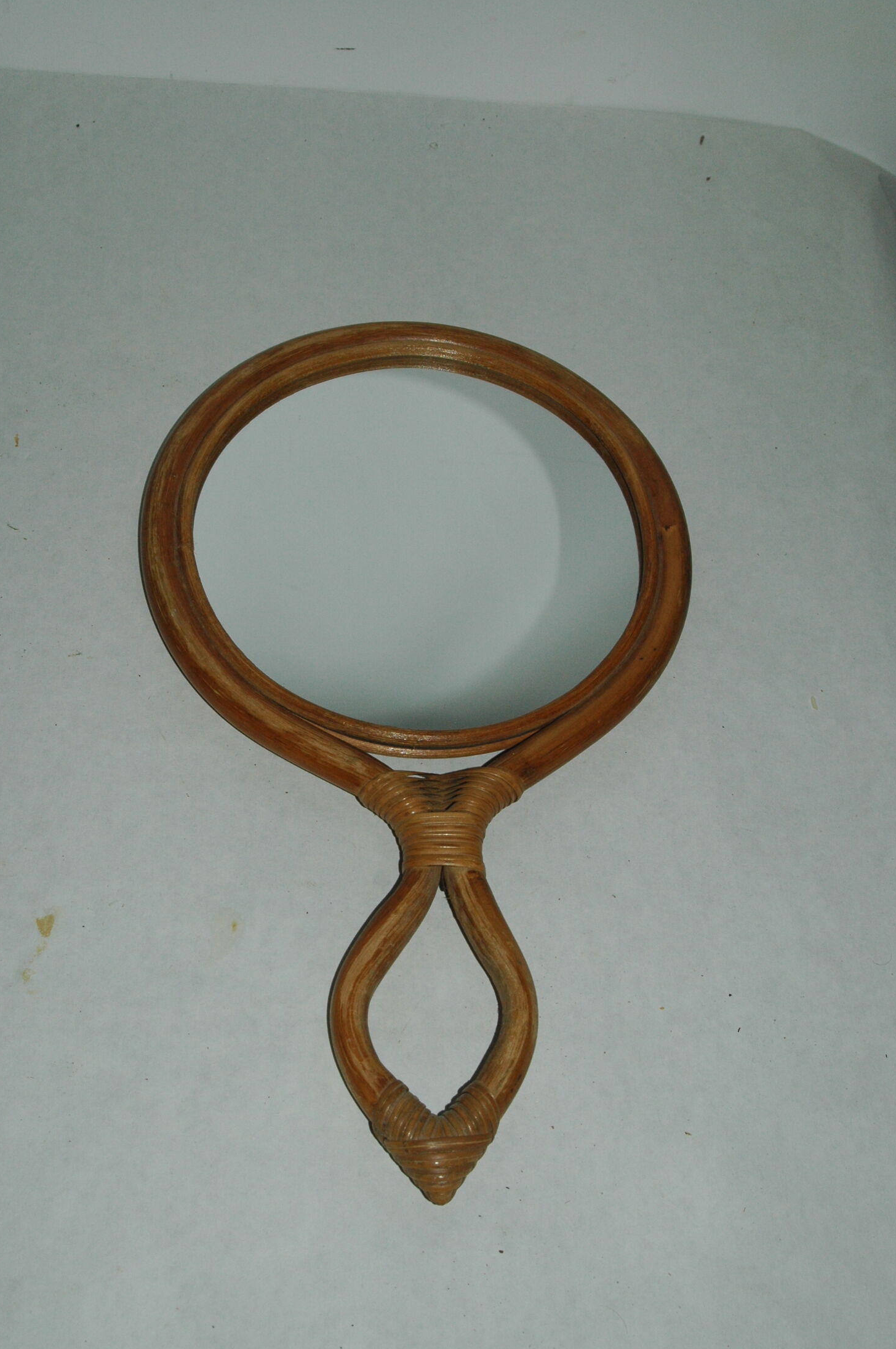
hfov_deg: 28.3
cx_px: 441
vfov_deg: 41.5
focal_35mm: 48
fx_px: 1778
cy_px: 672
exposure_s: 1/125
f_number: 7.1
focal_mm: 31
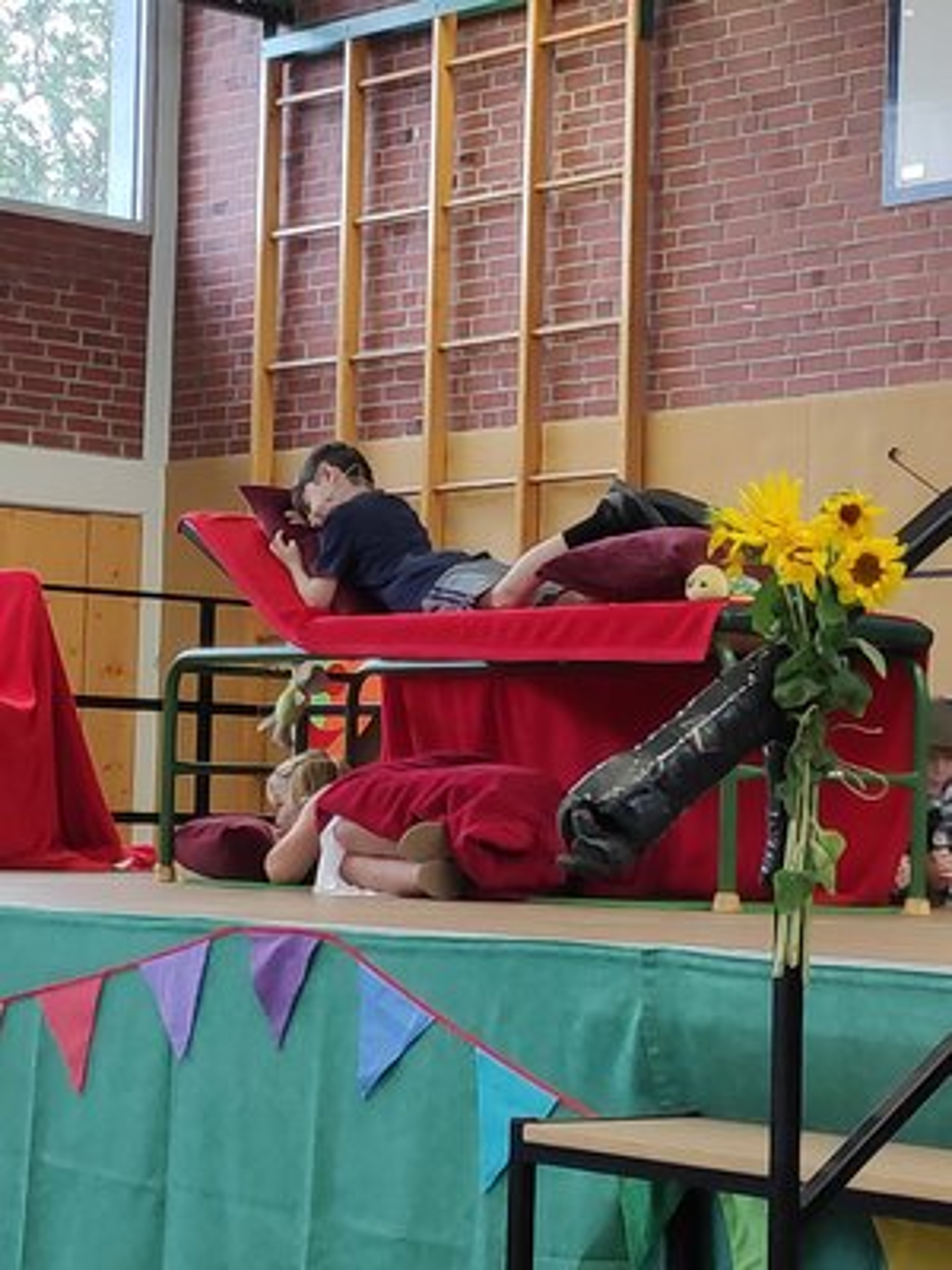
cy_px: 635
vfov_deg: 81.7
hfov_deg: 66.0
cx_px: 476
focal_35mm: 20
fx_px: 733
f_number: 1.9
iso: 227
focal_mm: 3.94
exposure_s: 1/100
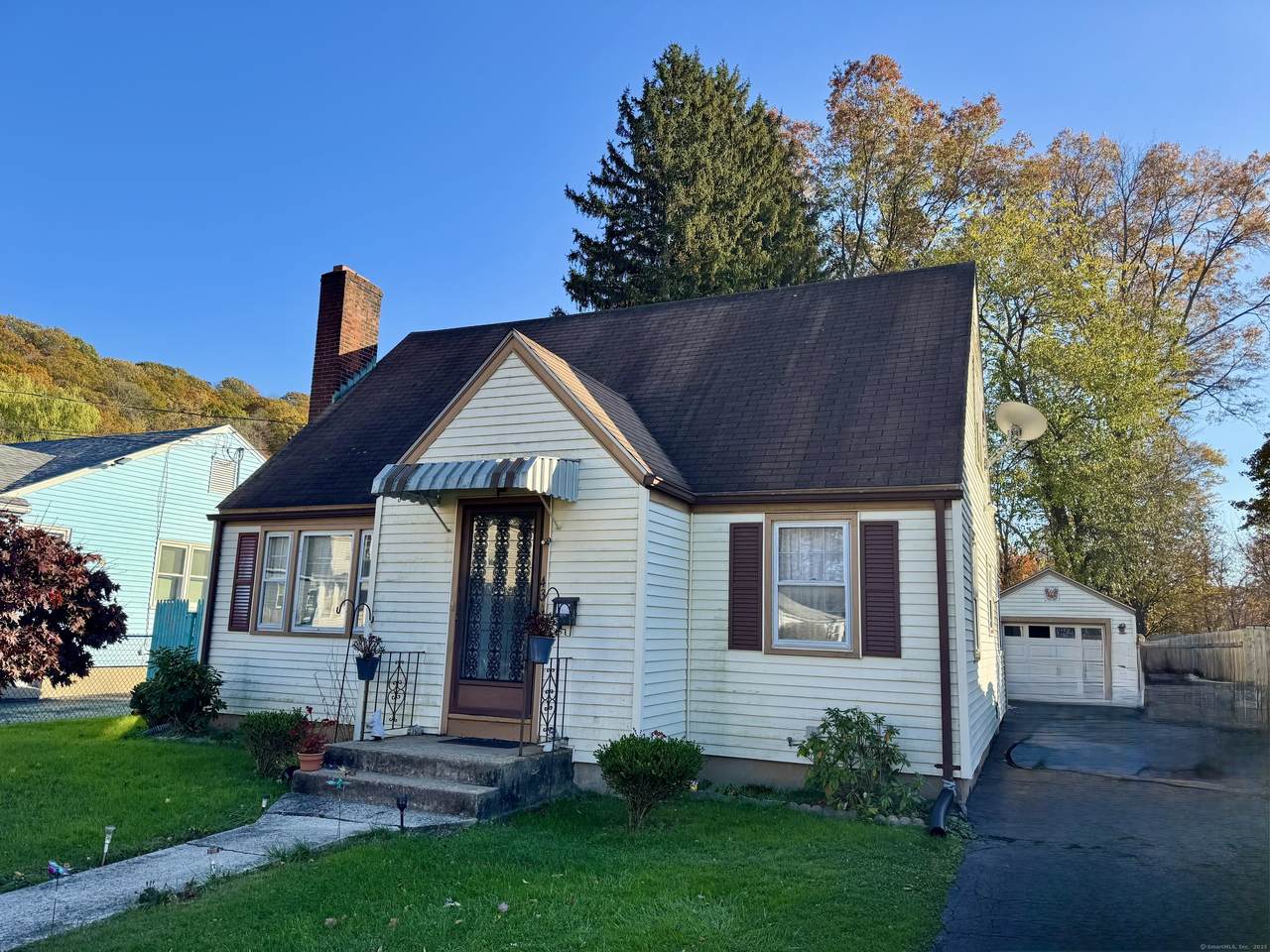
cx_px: 635
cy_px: 476
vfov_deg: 56.8
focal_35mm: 24
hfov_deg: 71.6
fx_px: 881
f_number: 1.78
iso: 80
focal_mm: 6.76
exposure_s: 1/1678
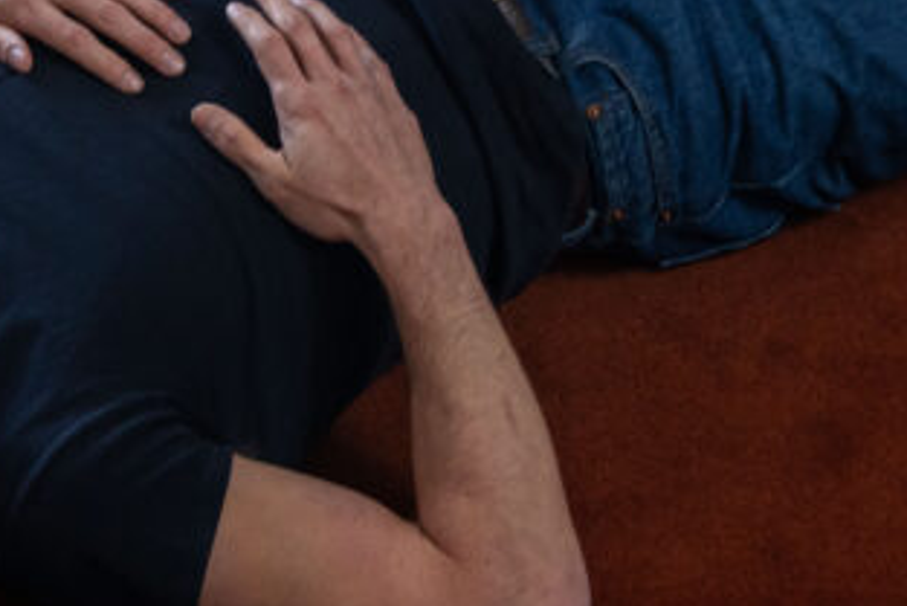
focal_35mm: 199
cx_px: 488
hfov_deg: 10.3
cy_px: -25
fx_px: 5016
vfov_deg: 6.9
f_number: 2.8
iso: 1600
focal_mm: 63
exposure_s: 1/200
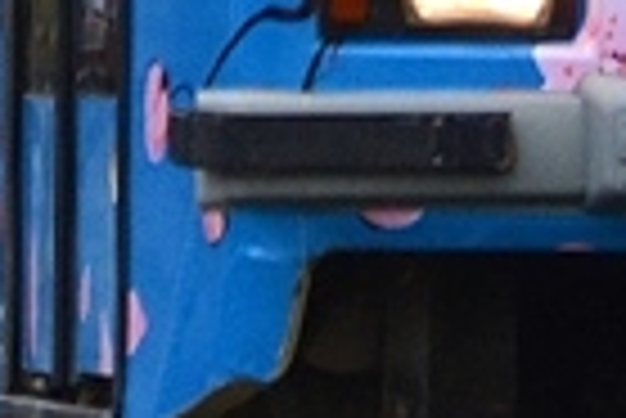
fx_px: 29708
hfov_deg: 1.2
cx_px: 585
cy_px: -793
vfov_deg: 0.8
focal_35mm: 1707
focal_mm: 155
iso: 800
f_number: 9
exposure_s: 1/125
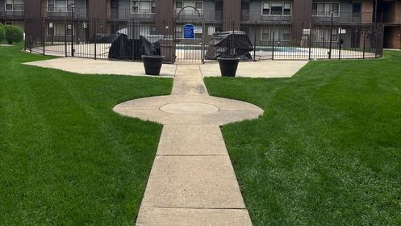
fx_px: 404
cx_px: 201
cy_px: 54
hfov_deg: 52.8
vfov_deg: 30.7
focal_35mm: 38
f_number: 1.6
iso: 50
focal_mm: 5.96
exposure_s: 1/2105
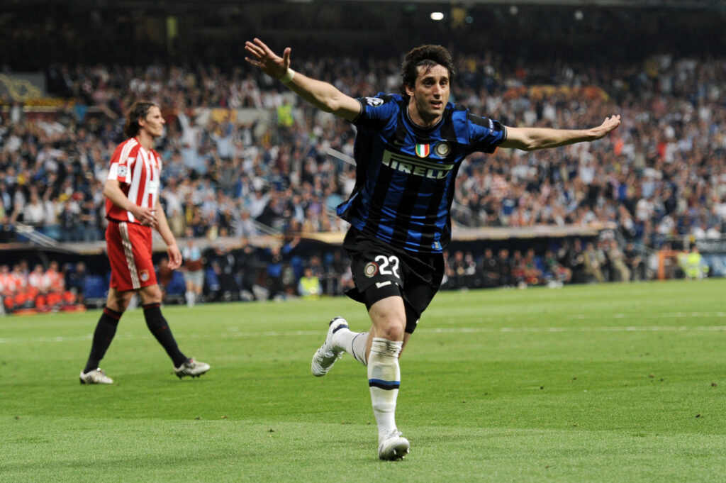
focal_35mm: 112
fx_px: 2257
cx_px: 363
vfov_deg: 12.2
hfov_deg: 18.3
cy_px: 242
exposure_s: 1/1600
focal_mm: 112
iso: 2000
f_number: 2.8
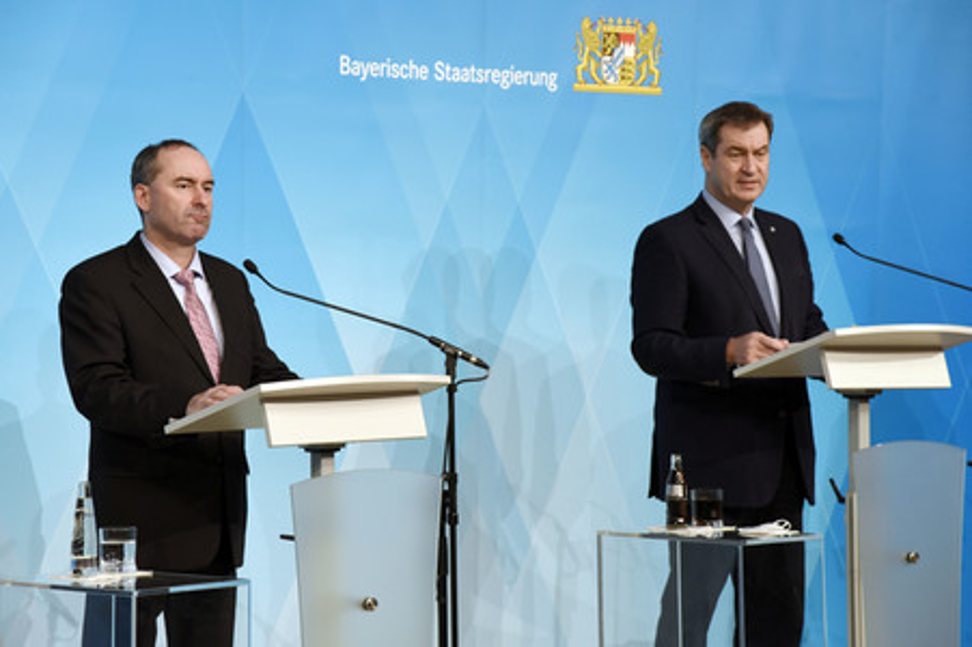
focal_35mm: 105
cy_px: 324
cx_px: 486
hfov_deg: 19.5
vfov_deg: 13.0
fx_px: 2833
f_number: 6.3
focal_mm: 105
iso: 1600
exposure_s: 1/100
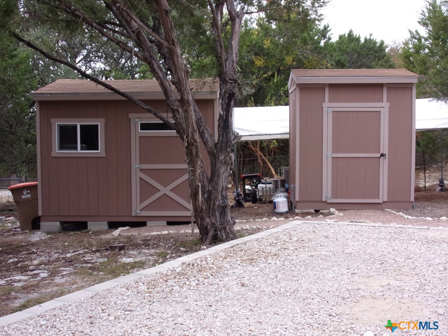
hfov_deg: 40.4
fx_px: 608
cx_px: 220
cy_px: 170
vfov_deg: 30.9
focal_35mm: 47
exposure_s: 1/160
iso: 80
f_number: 4.1
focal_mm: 8.3
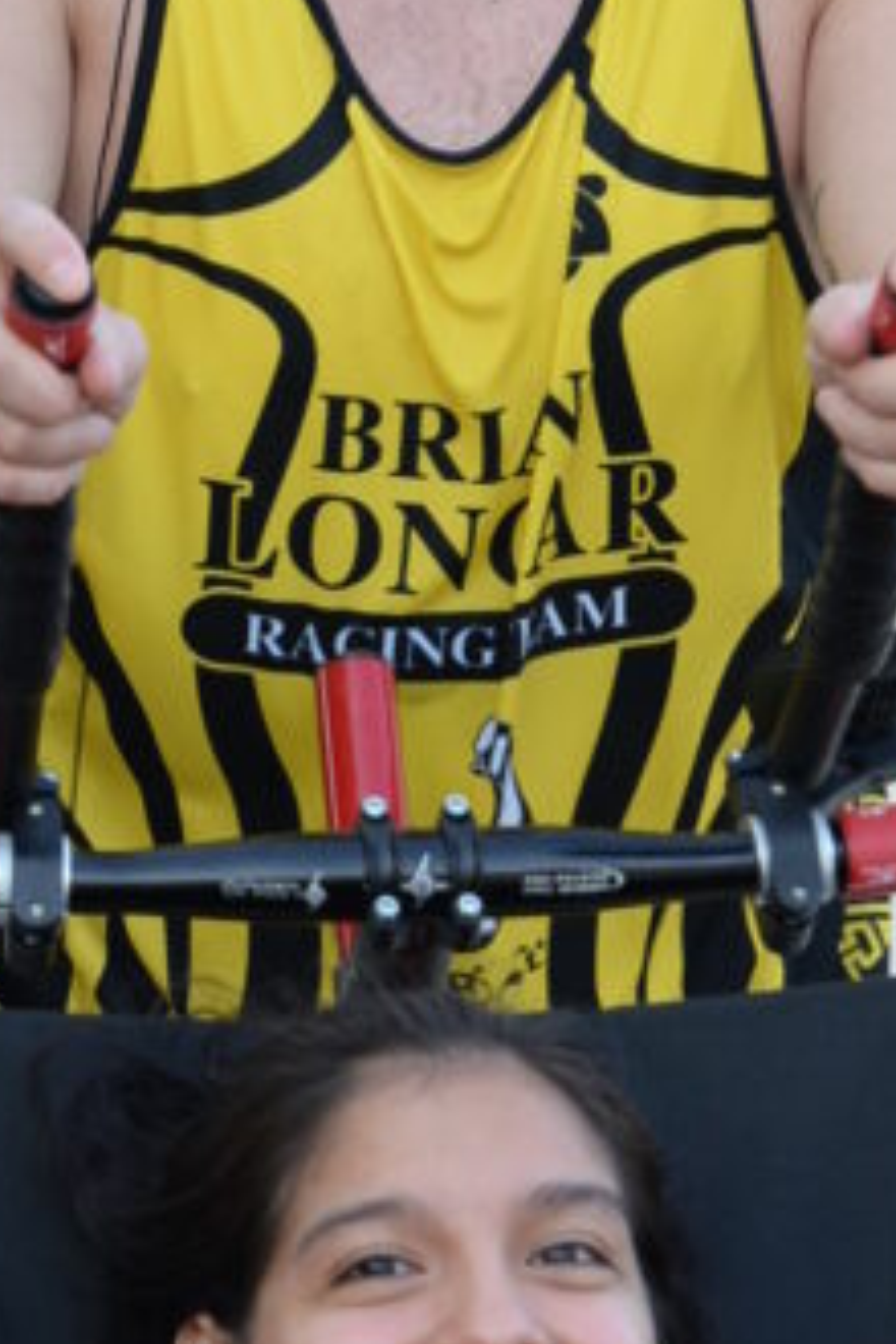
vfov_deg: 2.3
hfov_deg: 1.5
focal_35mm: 916
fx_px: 34195
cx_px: 395
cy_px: 1287
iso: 250
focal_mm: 200
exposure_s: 1/320
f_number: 3.5
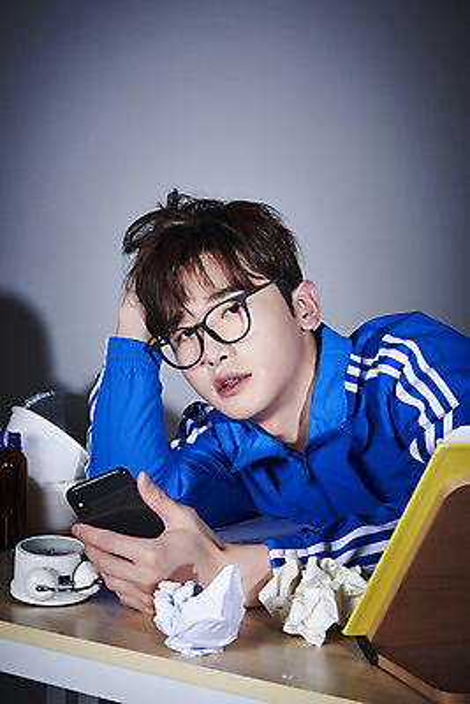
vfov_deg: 28.8
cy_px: 352
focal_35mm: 70
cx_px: 235
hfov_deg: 19.5
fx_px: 1370
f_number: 16
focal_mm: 70
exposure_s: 1/125
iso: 100
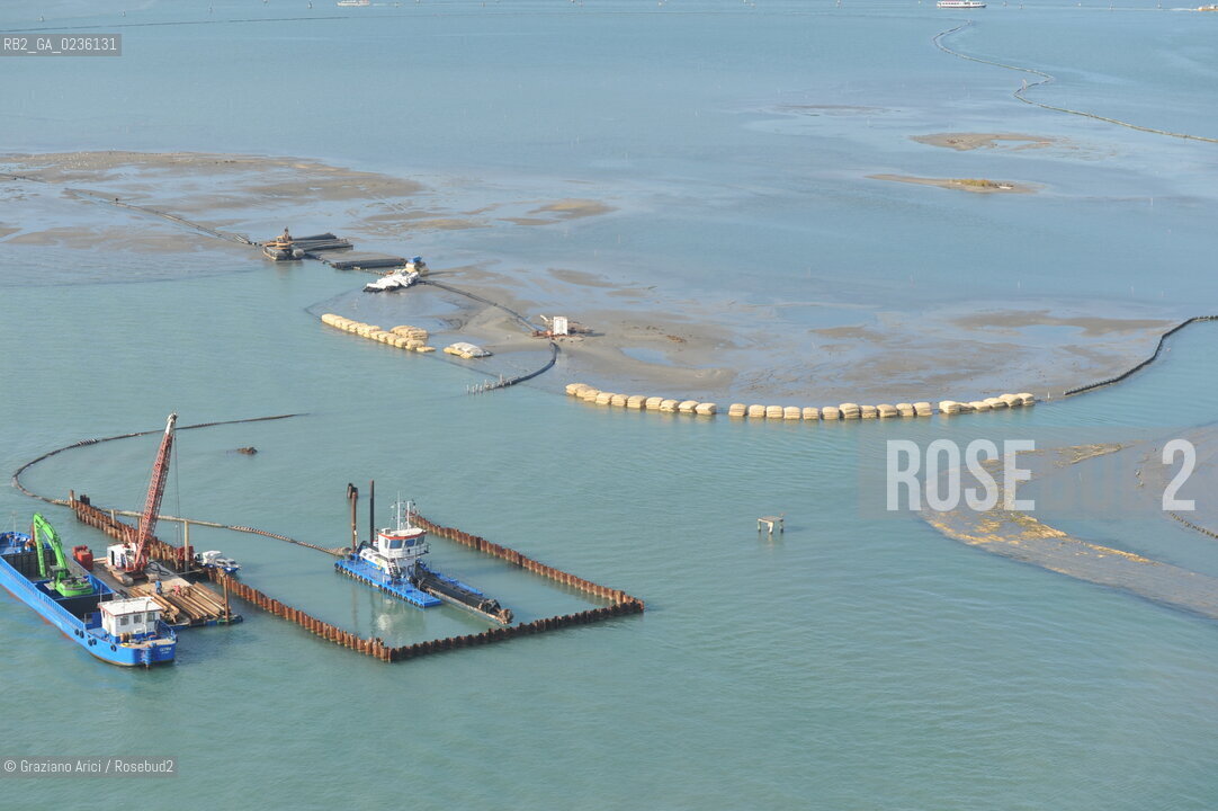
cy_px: 406
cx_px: 609
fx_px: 2705
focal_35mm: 80
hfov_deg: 25.4
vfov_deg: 17.0
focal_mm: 80
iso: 500
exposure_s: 1/1600
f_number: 5.6
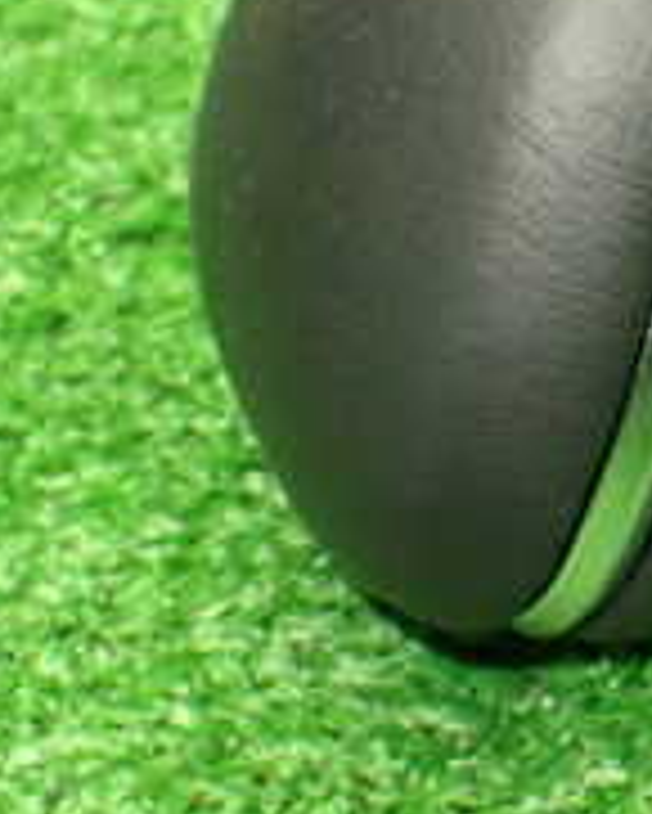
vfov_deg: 19.6
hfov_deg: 15.0
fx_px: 2338
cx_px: 890
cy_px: 189
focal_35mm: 97
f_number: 2.3
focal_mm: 5.4
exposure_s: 1/100
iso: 800
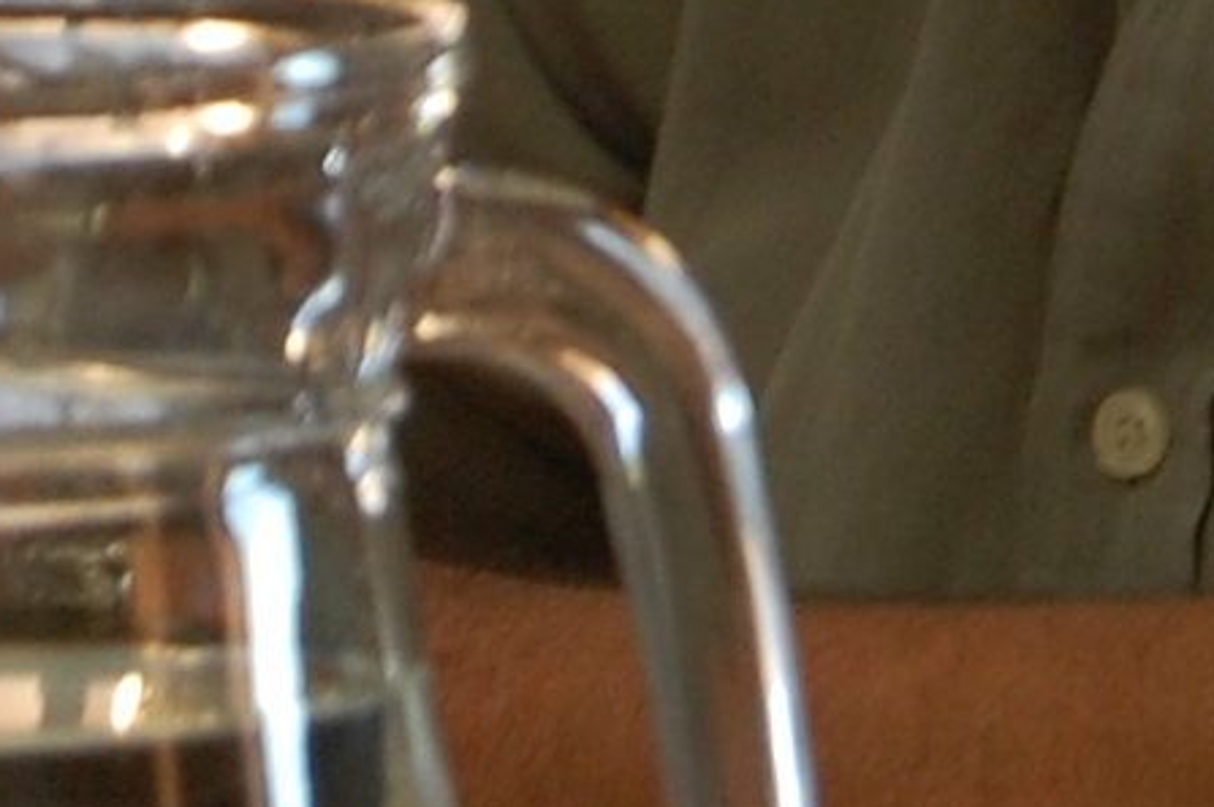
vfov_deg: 2.5
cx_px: 665
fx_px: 18707
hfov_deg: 3.7
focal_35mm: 555
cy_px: -1133
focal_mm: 55
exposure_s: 1/40
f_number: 5.6
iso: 400
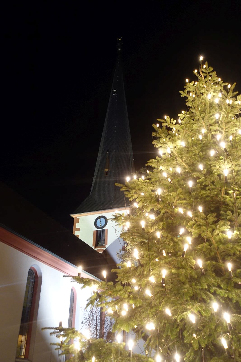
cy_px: 181
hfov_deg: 38.9
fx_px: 341
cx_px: 120
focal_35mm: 34
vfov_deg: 55.8
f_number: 2.8
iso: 800
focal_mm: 12.48
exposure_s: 1/15
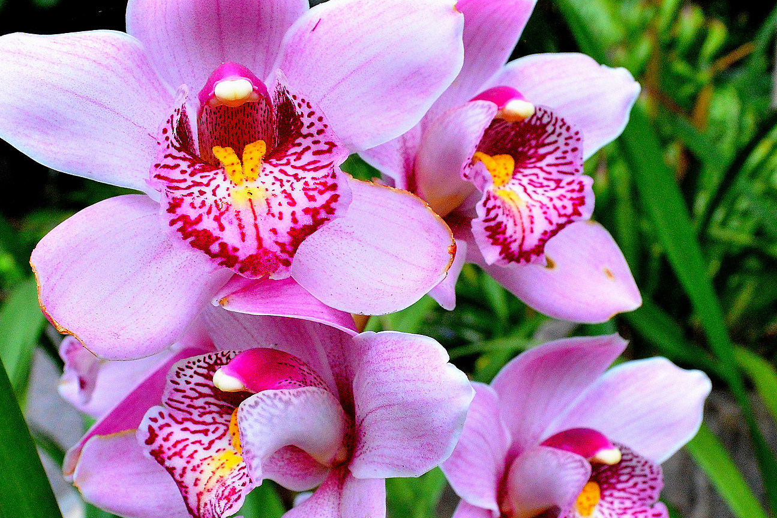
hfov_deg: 39.6
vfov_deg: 26.8
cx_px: 394
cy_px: 341
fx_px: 1079
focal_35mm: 50
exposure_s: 1/500
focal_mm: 18
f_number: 8
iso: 1600
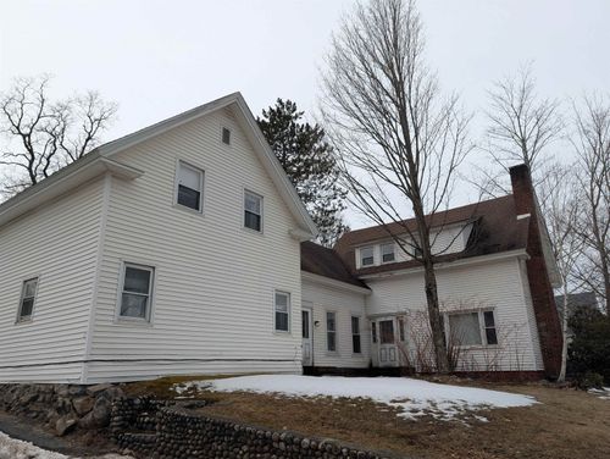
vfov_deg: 56.9
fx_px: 423
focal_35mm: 24
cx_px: 305
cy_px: 230
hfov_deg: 71.5
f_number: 1.68
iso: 22
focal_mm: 6.9
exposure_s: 1/1272
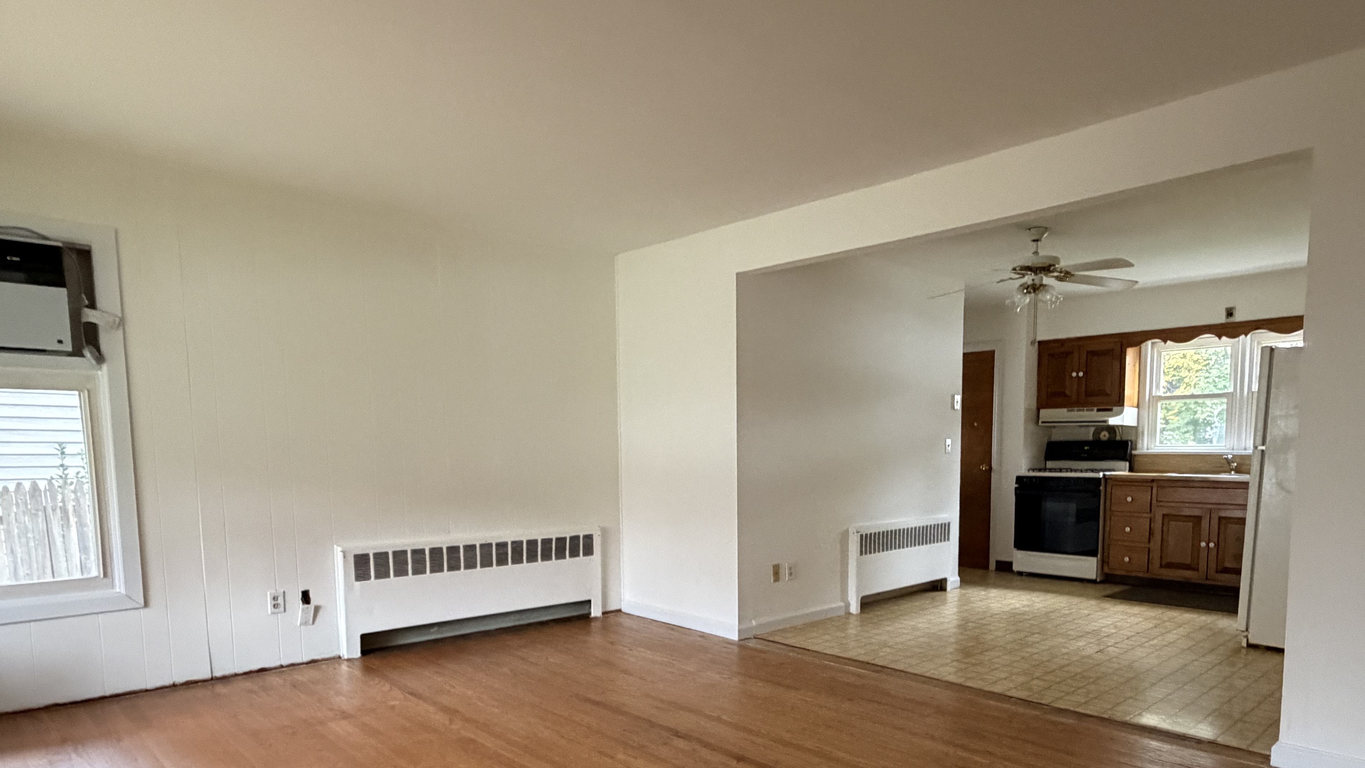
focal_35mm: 23
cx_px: 780
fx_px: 832
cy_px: 529
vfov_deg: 48.4
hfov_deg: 78.2
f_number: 2.2
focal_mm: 2.22
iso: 800
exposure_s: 1/60
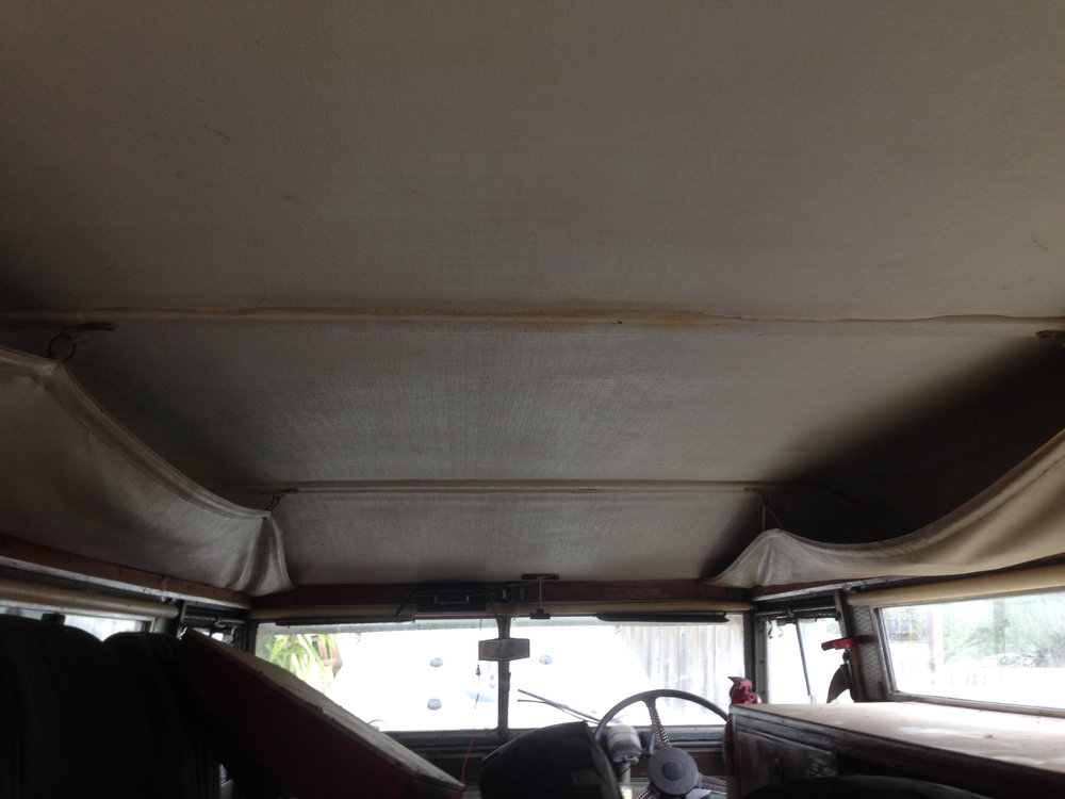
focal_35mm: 33
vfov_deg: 42.9
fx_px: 1015
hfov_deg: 55.4
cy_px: 400
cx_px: 532
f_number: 2.4
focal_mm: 4.12
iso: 50
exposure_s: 1/30
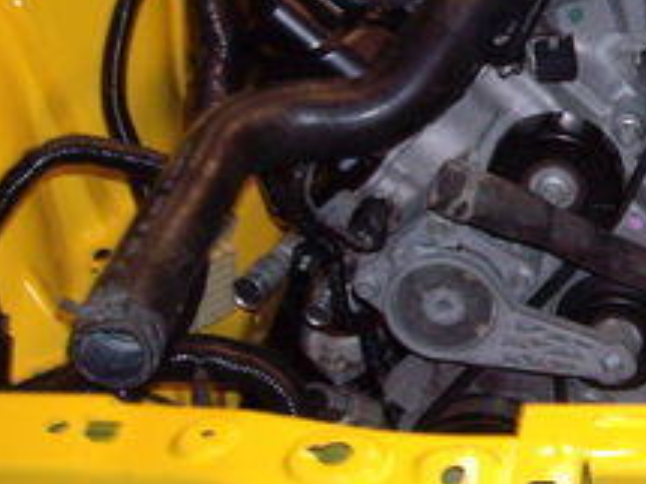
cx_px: 811
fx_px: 2108
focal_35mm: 113
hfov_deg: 16.6
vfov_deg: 13.0
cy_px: 36
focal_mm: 6.2
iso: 200
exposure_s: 1/40
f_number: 2.7
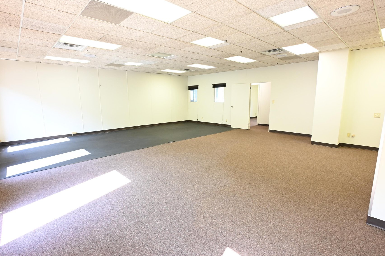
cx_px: 192
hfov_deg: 90.0
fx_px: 192
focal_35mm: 18
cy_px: 128
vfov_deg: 67.3
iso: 640
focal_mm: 12
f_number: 7.1
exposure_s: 1/13
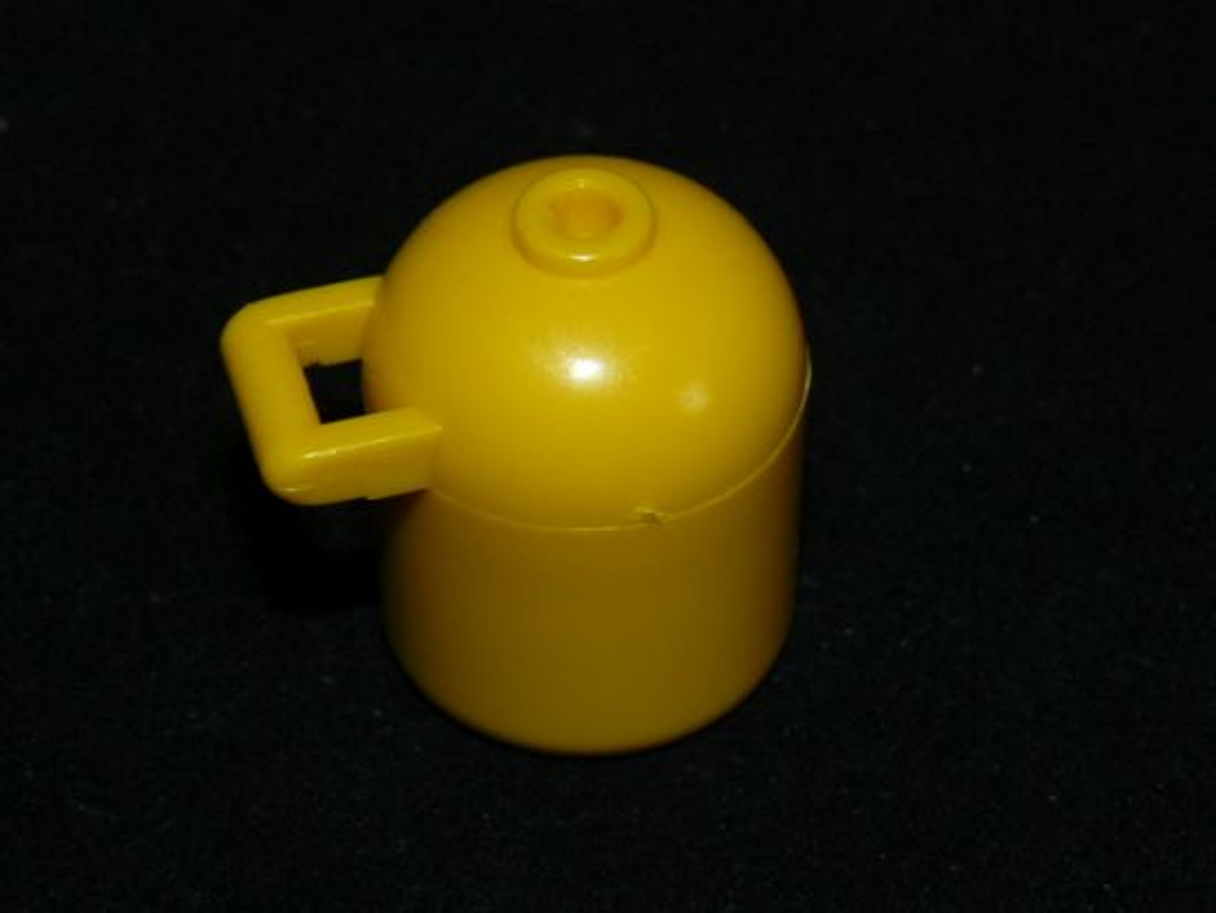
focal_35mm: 114
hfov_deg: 17.3
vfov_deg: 13.0
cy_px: 456
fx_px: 4006
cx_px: 608
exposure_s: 1/30
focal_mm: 12.6
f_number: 4
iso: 100
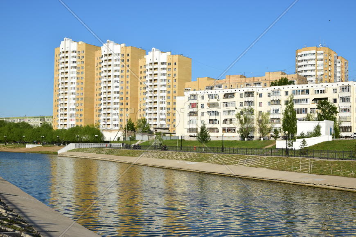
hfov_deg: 41.1
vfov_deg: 28.1
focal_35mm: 48
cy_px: 118
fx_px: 475
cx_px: 178
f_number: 9
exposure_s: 1/250
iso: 100
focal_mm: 32
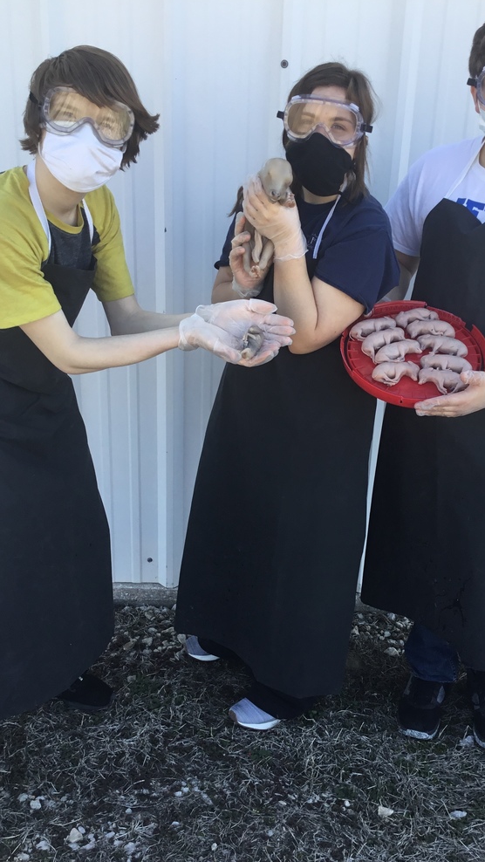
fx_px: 800
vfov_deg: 56.6
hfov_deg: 33.7
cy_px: 443
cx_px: 279
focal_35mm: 35
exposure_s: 1/197
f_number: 2.4
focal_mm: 3.3
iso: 25
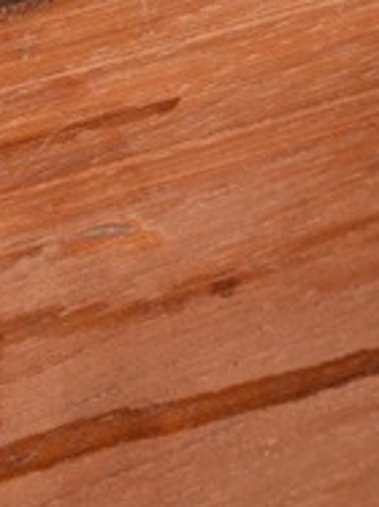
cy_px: 386
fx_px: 6190
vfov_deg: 4.7
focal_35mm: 424
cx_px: -92
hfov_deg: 3.5
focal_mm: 55
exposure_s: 1/60
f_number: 5.6
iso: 720
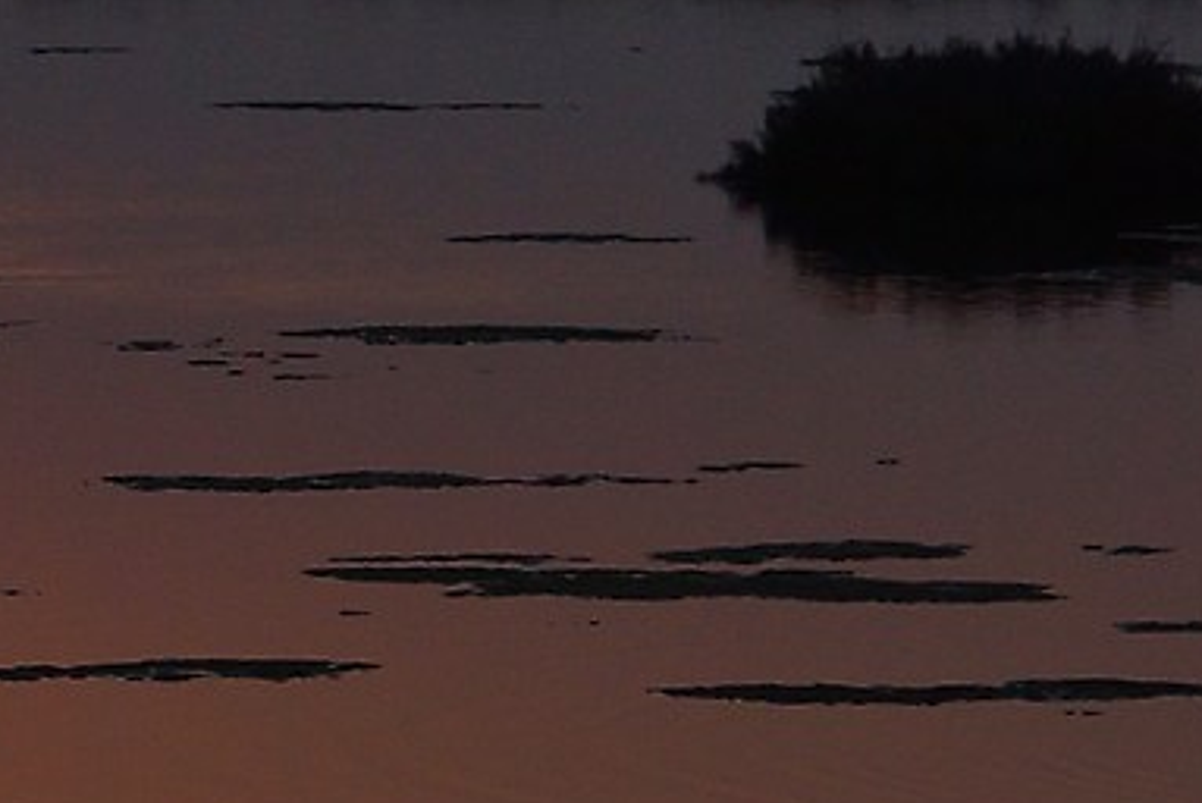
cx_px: -2297
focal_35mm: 751
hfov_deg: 2.7
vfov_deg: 1.8
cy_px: -960
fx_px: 25093
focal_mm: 80
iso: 100
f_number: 7.1
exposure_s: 1/320
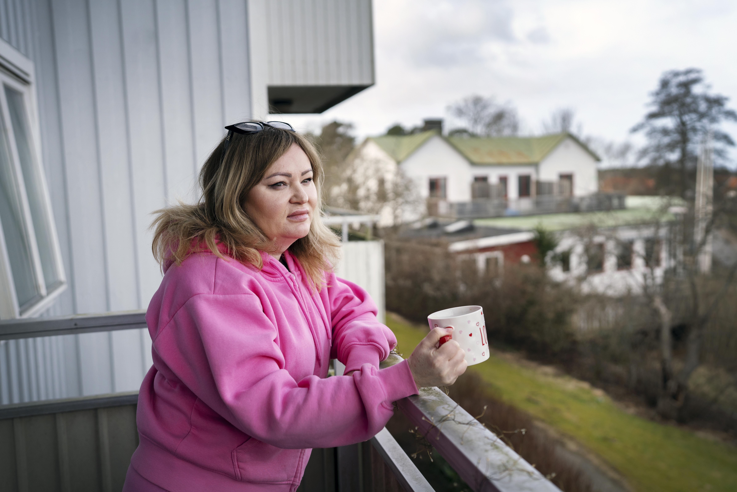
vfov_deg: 37.9
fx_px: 716
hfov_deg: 54.4
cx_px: 368
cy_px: 246
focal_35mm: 35
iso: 320
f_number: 2.5
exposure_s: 1/2500
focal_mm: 35
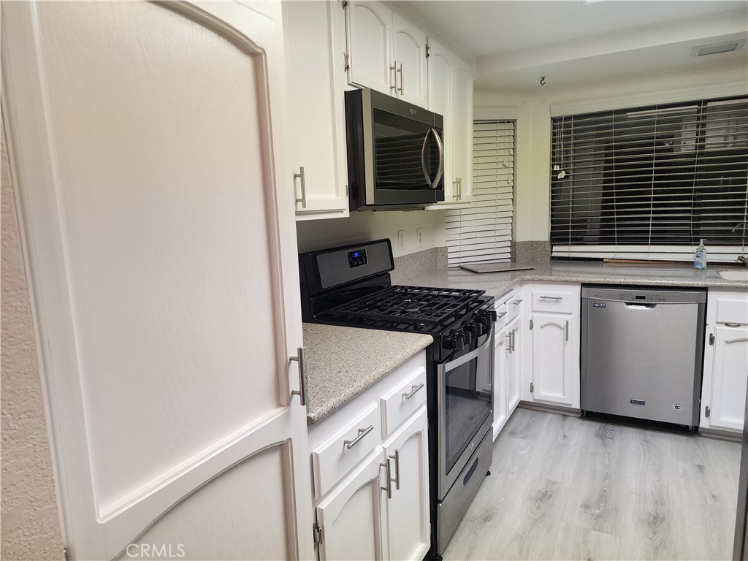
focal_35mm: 23
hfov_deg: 73.9
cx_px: 374
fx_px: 497
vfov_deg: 58.9
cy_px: 280
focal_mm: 6.4
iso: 200
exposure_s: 1/120
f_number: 1.8
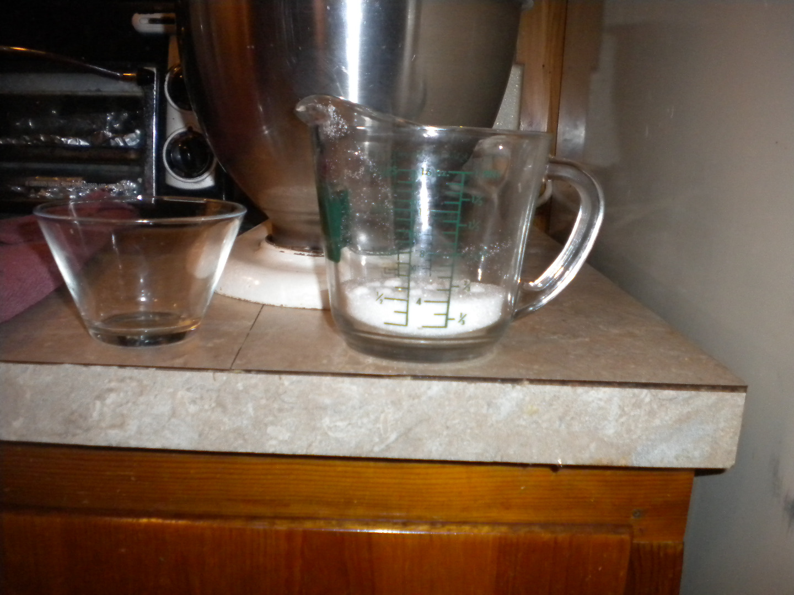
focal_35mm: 35
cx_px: 397
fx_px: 803
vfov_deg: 40.7
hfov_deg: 52.6
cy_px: 298
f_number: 3.1
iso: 400
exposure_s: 1/30
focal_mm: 6.3
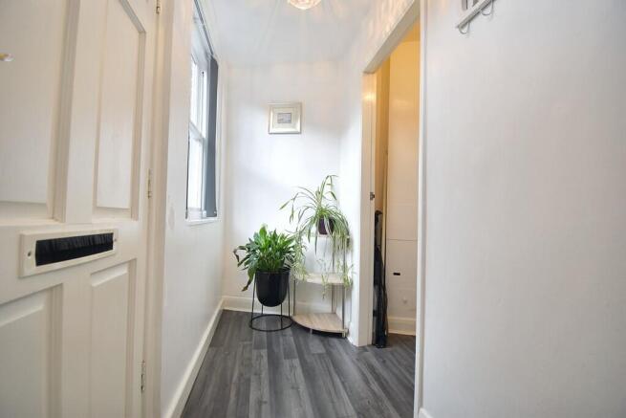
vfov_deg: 77.4
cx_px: 313
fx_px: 261
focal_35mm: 15
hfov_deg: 100.4
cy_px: 209
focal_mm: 10
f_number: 4.5
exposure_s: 1/15
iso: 100
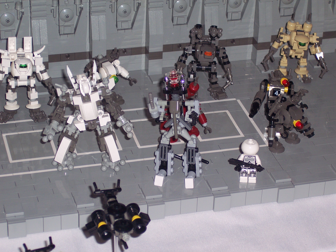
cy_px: 126
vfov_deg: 12.7
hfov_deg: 16.8
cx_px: 168
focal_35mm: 117
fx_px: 1136
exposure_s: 1/125
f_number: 4.8
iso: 100
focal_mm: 24
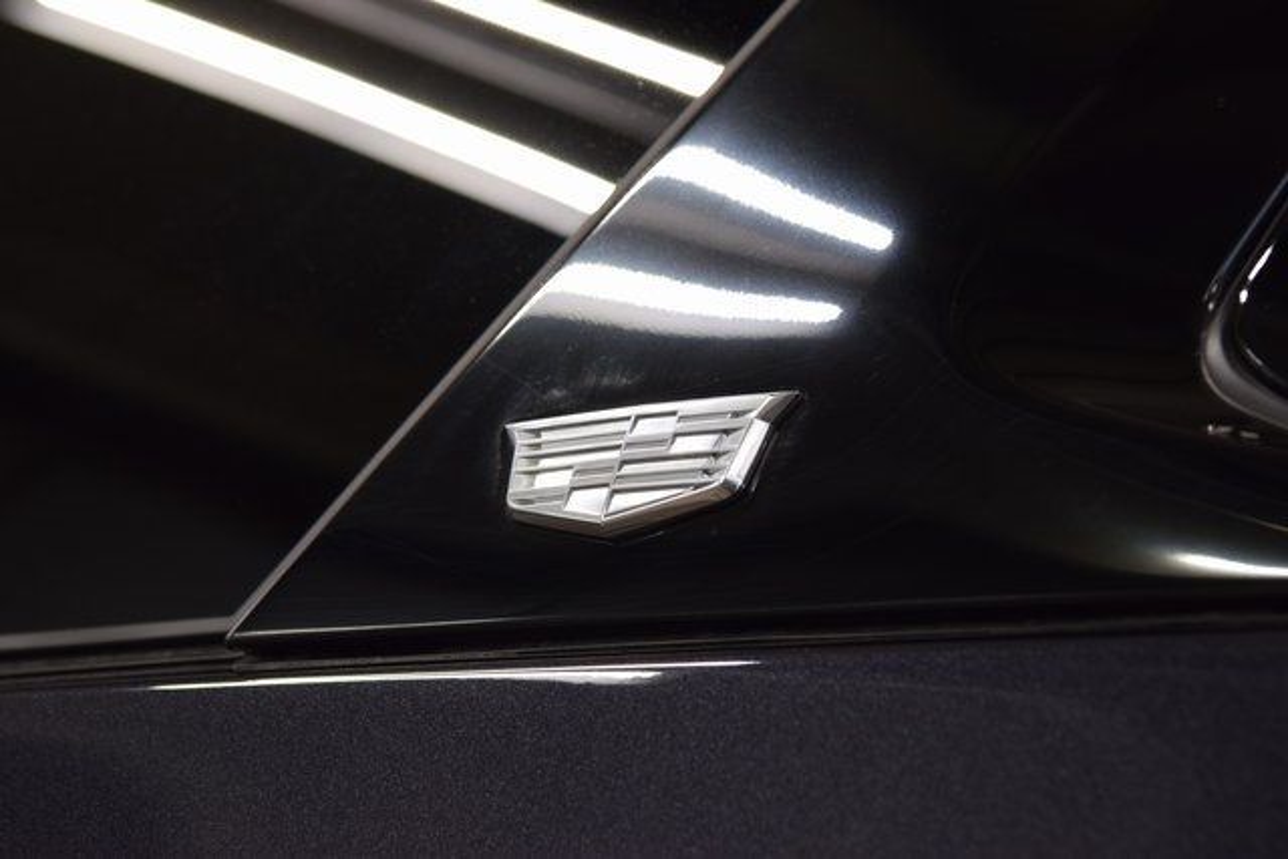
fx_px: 3757
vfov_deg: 13.0
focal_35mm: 105
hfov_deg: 19.5
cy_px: 430
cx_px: 644
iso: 800
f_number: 7.1
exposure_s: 1/30
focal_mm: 70
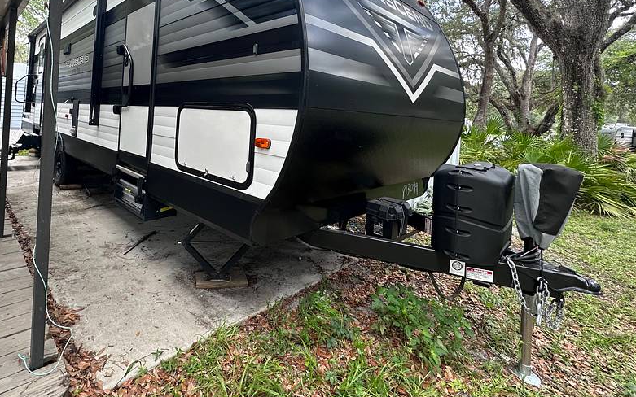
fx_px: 329
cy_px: 111
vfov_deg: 59.7
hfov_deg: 86.5
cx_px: 243
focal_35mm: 19
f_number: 2.2
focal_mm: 2.22
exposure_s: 1/144
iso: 40
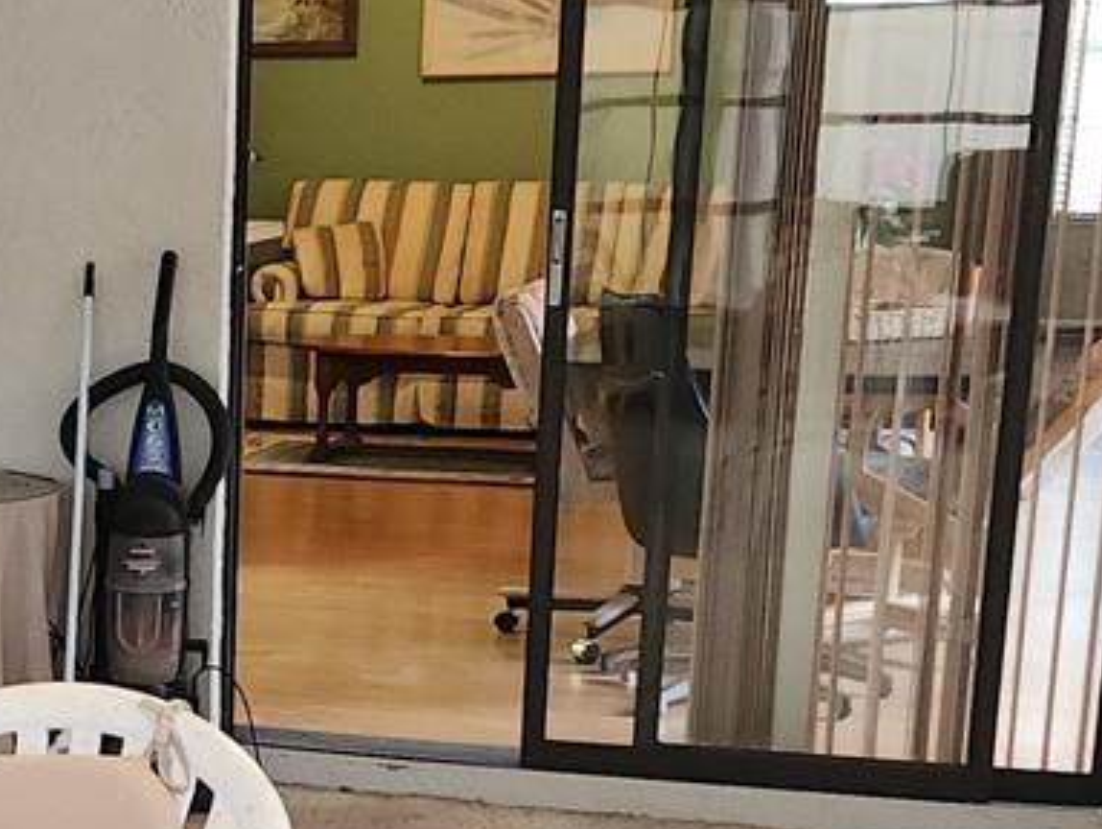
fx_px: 3059
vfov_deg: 14.9
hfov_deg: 19.6
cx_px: -89
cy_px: 984
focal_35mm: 96
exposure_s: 1/40
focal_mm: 5.4
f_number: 1.8
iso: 125
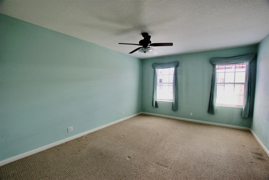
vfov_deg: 77.5
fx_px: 112
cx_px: 134
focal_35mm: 15
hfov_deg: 100.3
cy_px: 90
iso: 100
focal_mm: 10
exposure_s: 1/40
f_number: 5
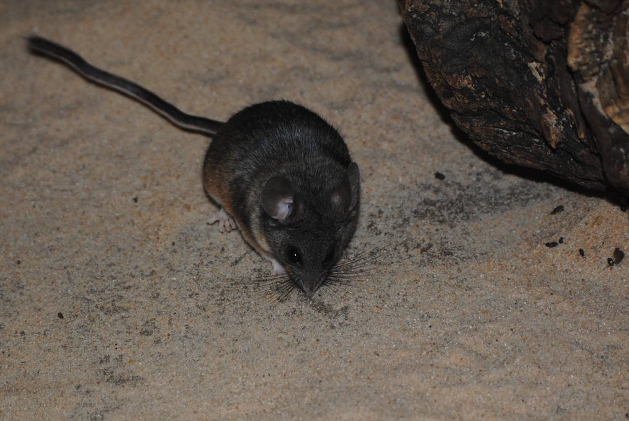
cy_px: 239
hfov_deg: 14.4
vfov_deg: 9.7
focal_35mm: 142
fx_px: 2484
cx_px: 277
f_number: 4.2
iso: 200
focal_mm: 60
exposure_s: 1/60
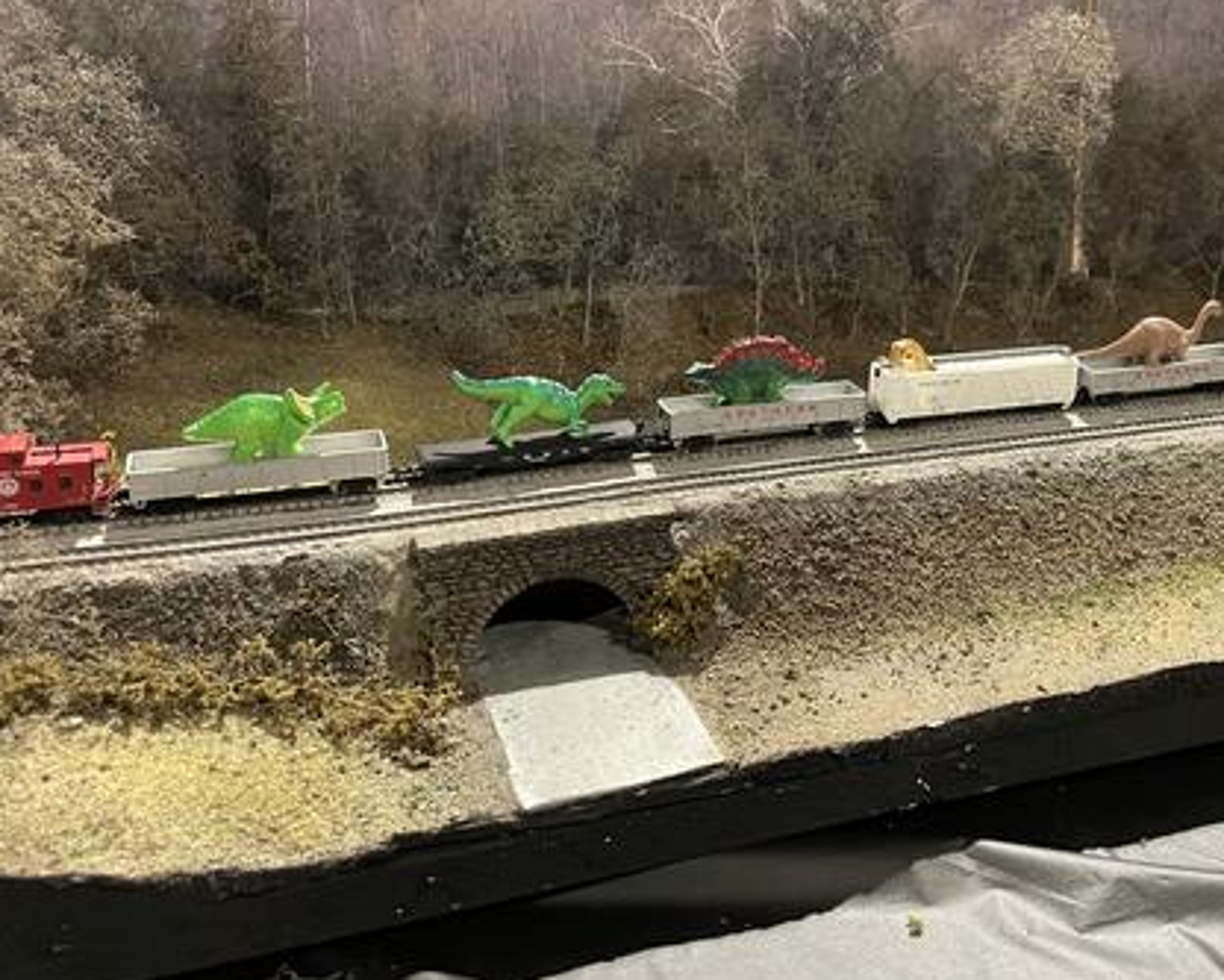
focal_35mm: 39
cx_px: 862
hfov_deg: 45.8
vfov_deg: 38.1
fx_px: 1413
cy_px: 406
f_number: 1.6
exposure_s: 1/60
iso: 320
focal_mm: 4.2
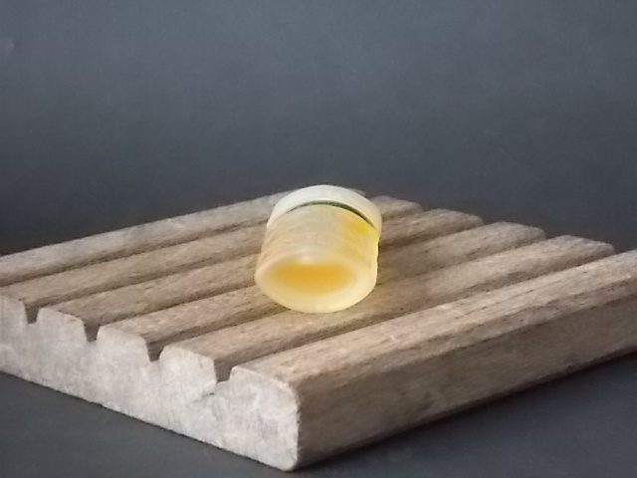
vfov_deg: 13.1
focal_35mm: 113
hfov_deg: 17.4
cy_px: 239
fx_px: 2079
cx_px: 318
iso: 800
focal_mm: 20.1
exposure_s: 1/60
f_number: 6
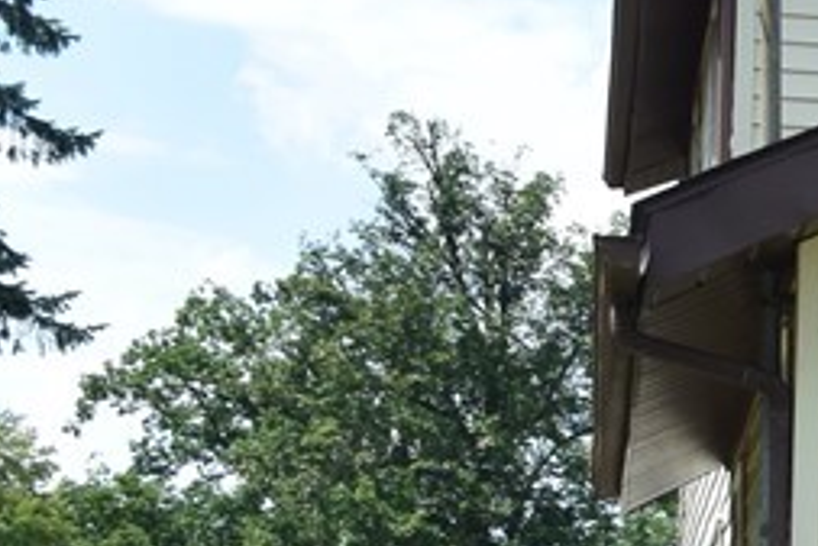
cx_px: 1591
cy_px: 636
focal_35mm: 133
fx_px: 3024
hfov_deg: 13.4
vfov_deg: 10.2
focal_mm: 11.8
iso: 160
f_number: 4.5
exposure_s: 1/500
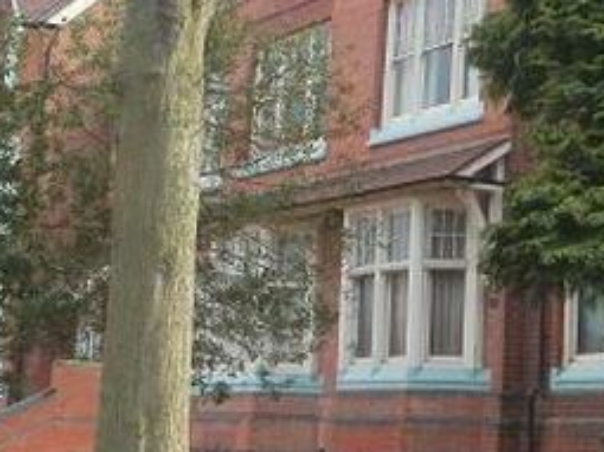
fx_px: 1727
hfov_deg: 19.0
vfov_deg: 14.8
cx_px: 668
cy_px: 34
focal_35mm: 99
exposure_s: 1/60
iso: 100
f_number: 5.6
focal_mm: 6.3
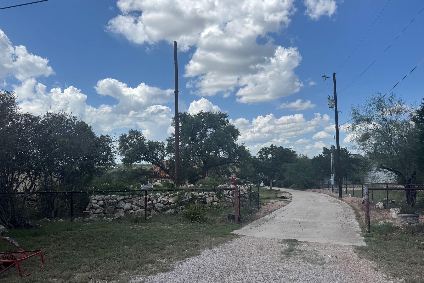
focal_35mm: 25
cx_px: 212
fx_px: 294
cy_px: 155
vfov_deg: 51.2
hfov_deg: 71.5
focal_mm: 6.76
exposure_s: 1/6410
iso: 80
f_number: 1.78
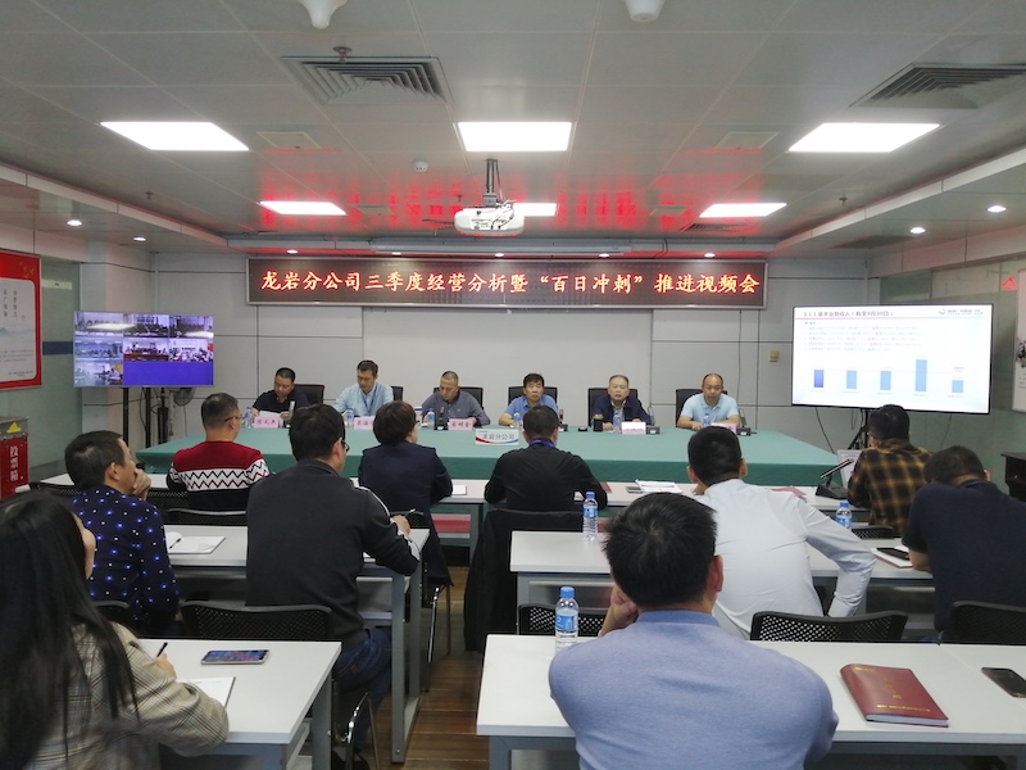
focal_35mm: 26
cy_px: 385
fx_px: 771
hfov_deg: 67.3
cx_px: 513
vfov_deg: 53.1
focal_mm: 3.64
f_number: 1.8
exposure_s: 1/33.3
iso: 80
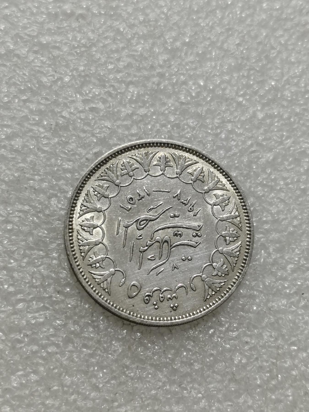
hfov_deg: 19.9
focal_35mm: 74
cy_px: 206
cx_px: 154
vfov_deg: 26.3
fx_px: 881
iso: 50
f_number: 1.8
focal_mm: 5.58
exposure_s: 1/100
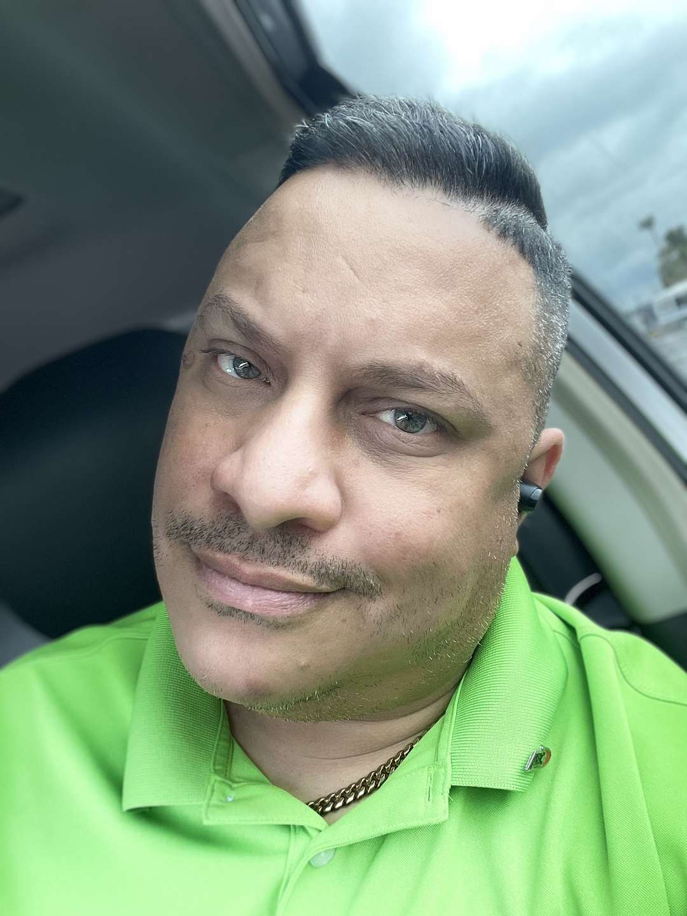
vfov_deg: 60.0
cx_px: 344
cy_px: 458
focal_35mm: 30
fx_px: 794
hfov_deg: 46.8
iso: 100
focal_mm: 2.71
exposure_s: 1/60
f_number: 2.2
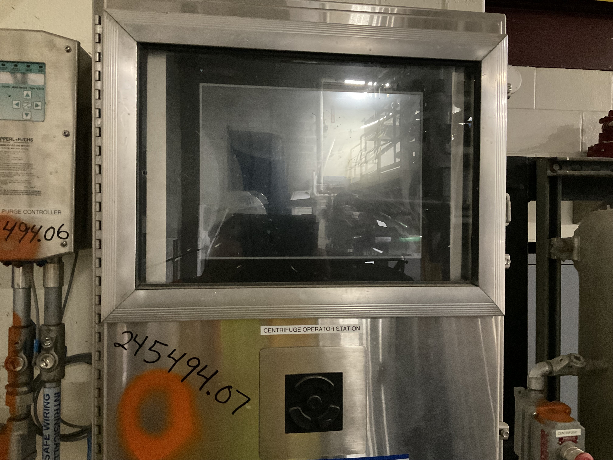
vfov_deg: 48.2
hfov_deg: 61.7
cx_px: 306
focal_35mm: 29
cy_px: 230
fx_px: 514
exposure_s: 1/24
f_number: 1.8
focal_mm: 3
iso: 500
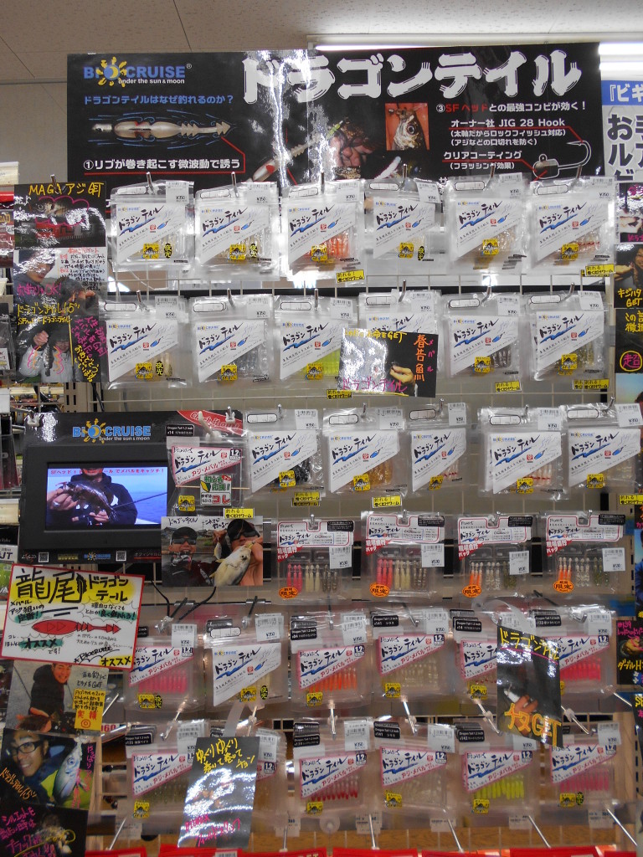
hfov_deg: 53.1
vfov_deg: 67.3
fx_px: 644
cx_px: 322
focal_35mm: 26
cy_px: 428
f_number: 3.2
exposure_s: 1/30
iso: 110
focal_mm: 4.6
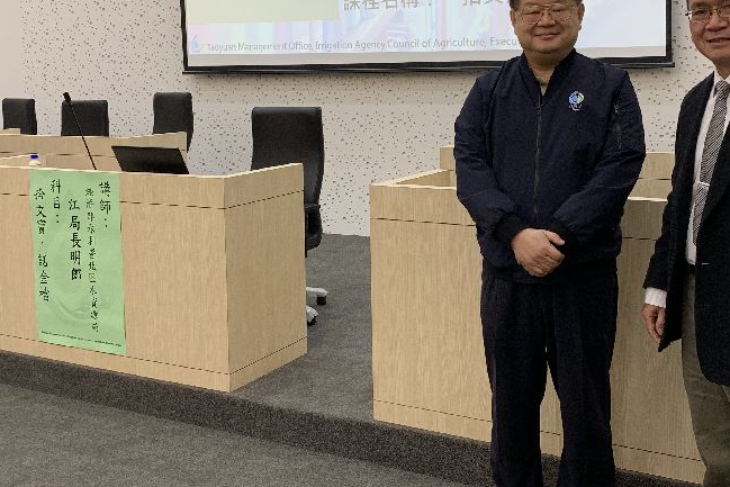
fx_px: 913
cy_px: 147
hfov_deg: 43.5
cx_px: 412
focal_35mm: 45
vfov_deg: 29.6
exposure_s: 1/121
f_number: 1.8
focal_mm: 4.25
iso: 80
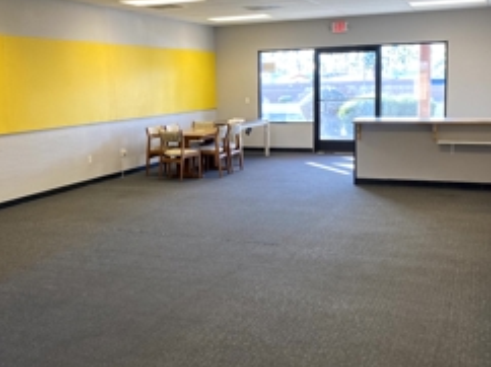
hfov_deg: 43.7
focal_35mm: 43
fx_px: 609
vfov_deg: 33.5
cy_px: 166
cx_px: 203
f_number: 1.8
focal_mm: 4.25
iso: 64
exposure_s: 1/60
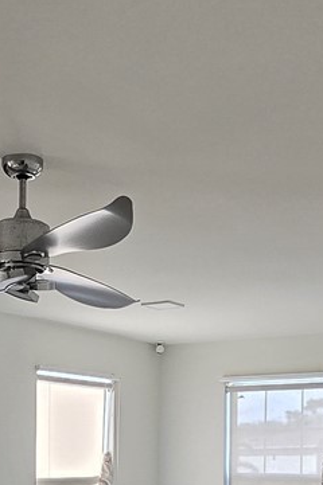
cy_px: 502
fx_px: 809
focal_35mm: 60
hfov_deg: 22.6
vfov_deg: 30.7
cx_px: 147
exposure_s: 1/359
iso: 200
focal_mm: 2.2
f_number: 2.2
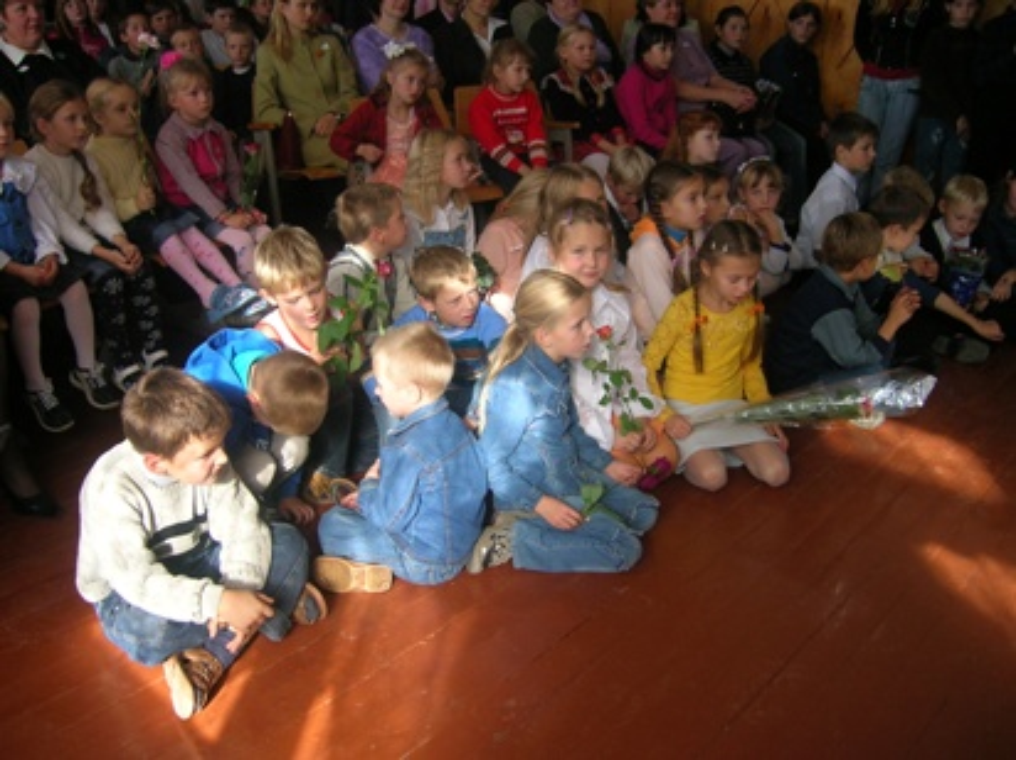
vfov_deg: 41.7
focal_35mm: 34
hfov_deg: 54.0
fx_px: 997
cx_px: 508
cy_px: 380
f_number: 2.9
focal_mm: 5.7
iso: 50
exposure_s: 1/82.3
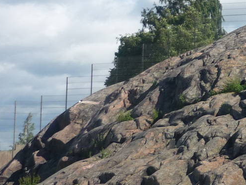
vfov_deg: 13.8
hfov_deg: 17.0
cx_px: 357
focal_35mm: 106
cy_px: 6
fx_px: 754
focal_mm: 5.5
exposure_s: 1/160
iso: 100
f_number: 8
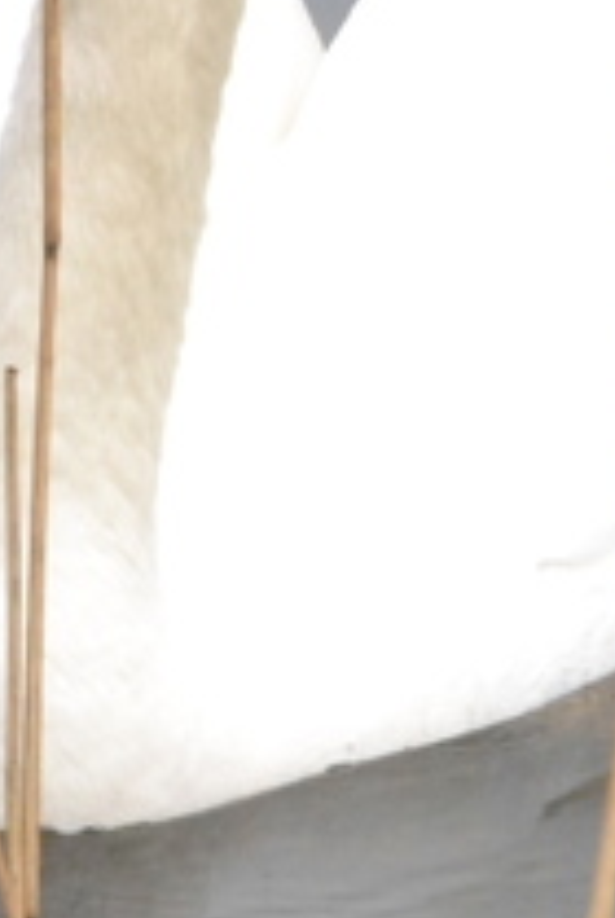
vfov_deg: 2.4
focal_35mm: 868
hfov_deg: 1.6
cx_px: 288
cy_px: 286
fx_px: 22167
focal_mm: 220
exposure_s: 1/320
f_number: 29
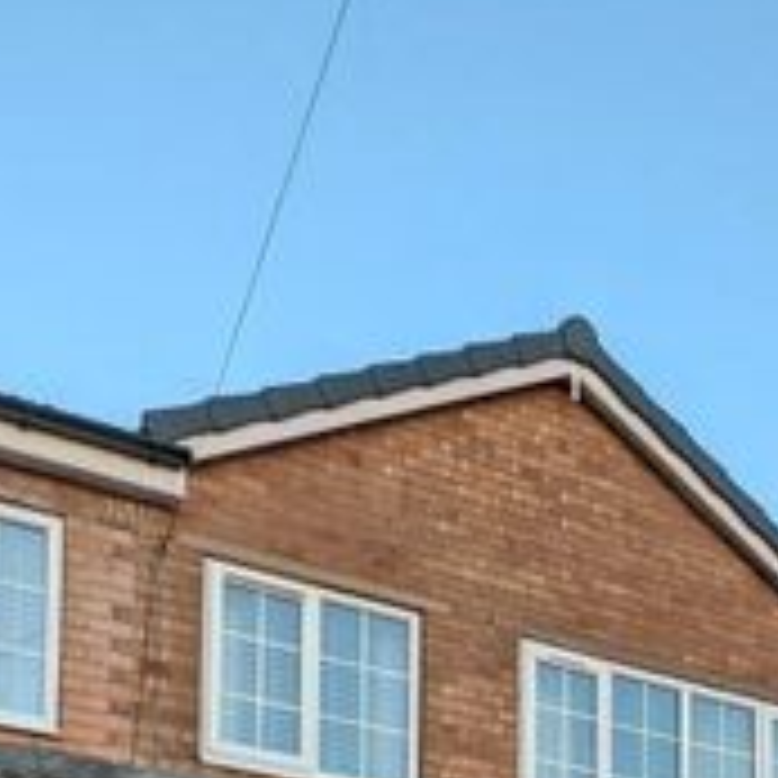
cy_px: 1154
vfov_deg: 24.0
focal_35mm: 57
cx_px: 555
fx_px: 1449
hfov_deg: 29.7
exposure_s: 1/101
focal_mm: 2.35
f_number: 2.2
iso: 51
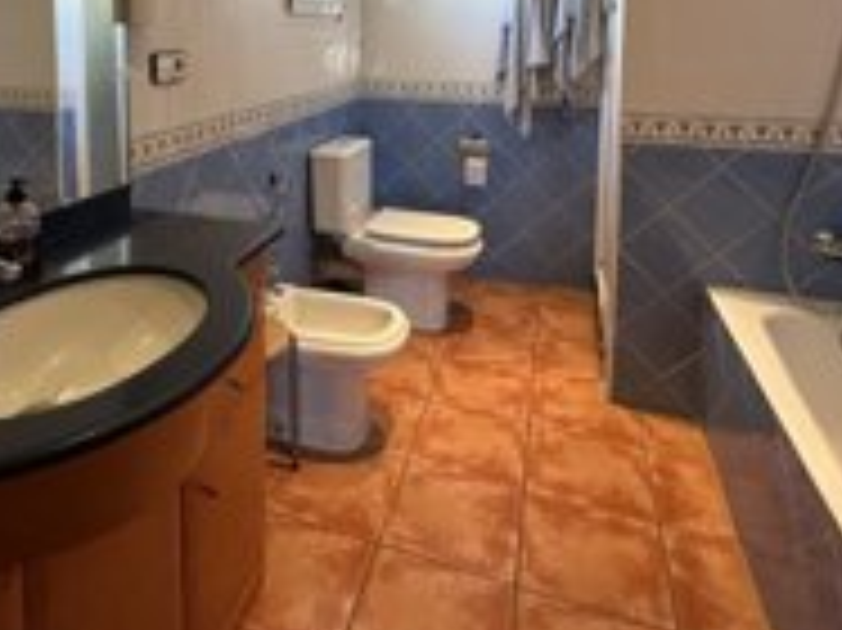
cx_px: 293
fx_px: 656
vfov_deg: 47.1
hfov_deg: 64.0
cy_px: 86
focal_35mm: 27
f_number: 2.2
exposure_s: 1/100
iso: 200
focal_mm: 2.22
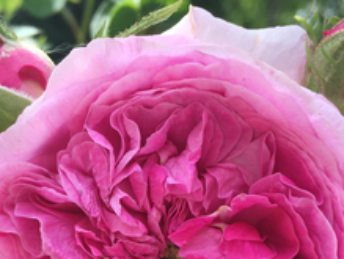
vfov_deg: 18.7
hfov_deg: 26.1
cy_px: 325
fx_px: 737
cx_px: 101
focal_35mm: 74
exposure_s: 1/599
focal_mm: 4.15
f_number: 2.2
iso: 32
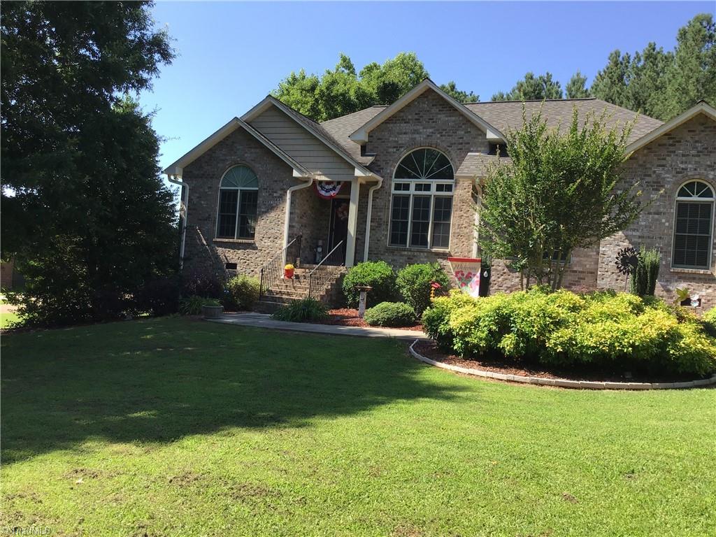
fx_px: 641
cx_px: 358
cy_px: 268
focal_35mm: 31
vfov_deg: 45.4
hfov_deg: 58.4
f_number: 2.4
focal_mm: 3.3
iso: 25
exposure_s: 1/506
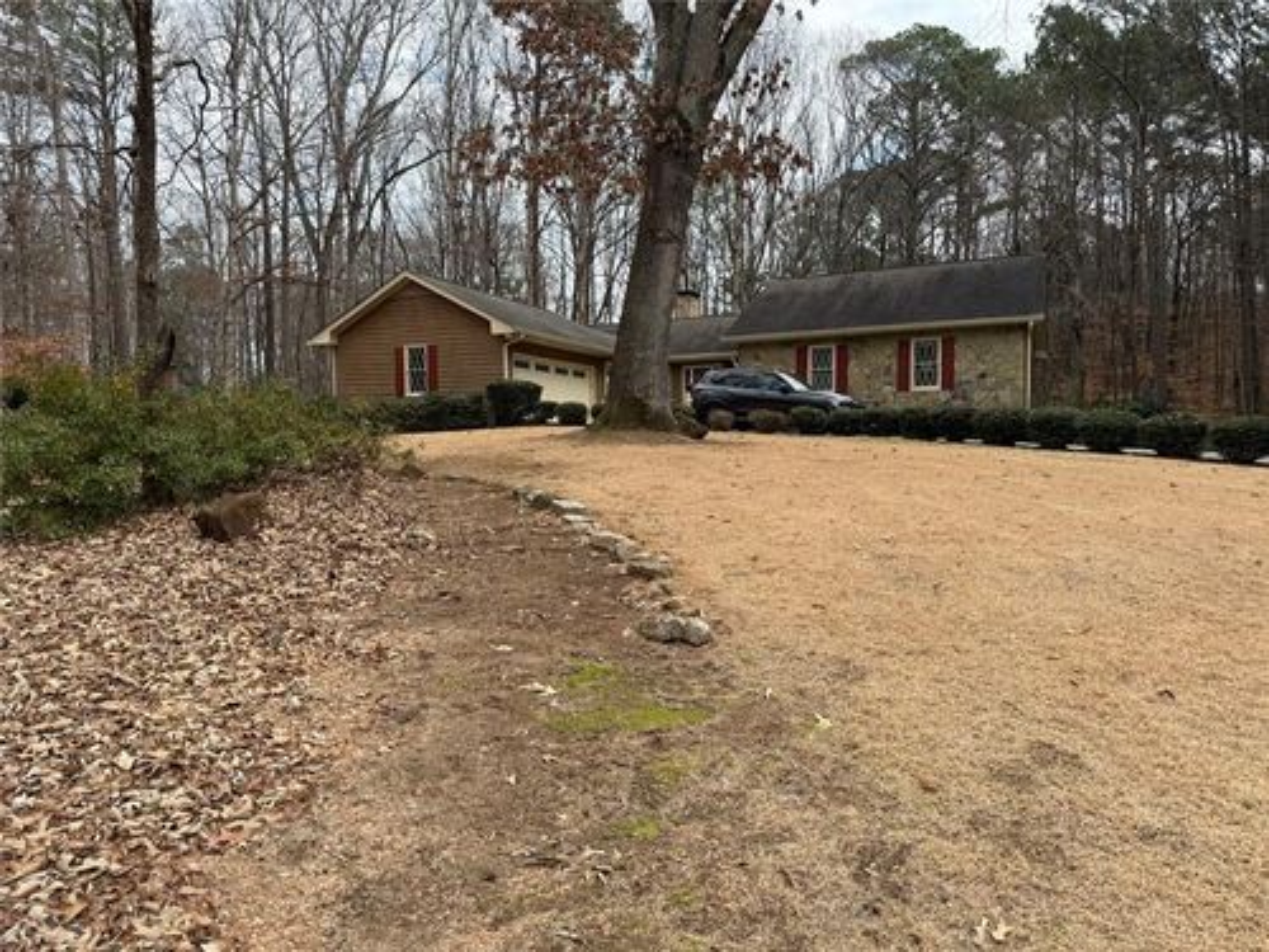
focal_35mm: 24
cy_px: 476
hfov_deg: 71.6
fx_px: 880
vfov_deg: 56.8
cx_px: 634
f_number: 1.78
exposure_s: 1/1032
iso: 80
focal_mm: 6.76
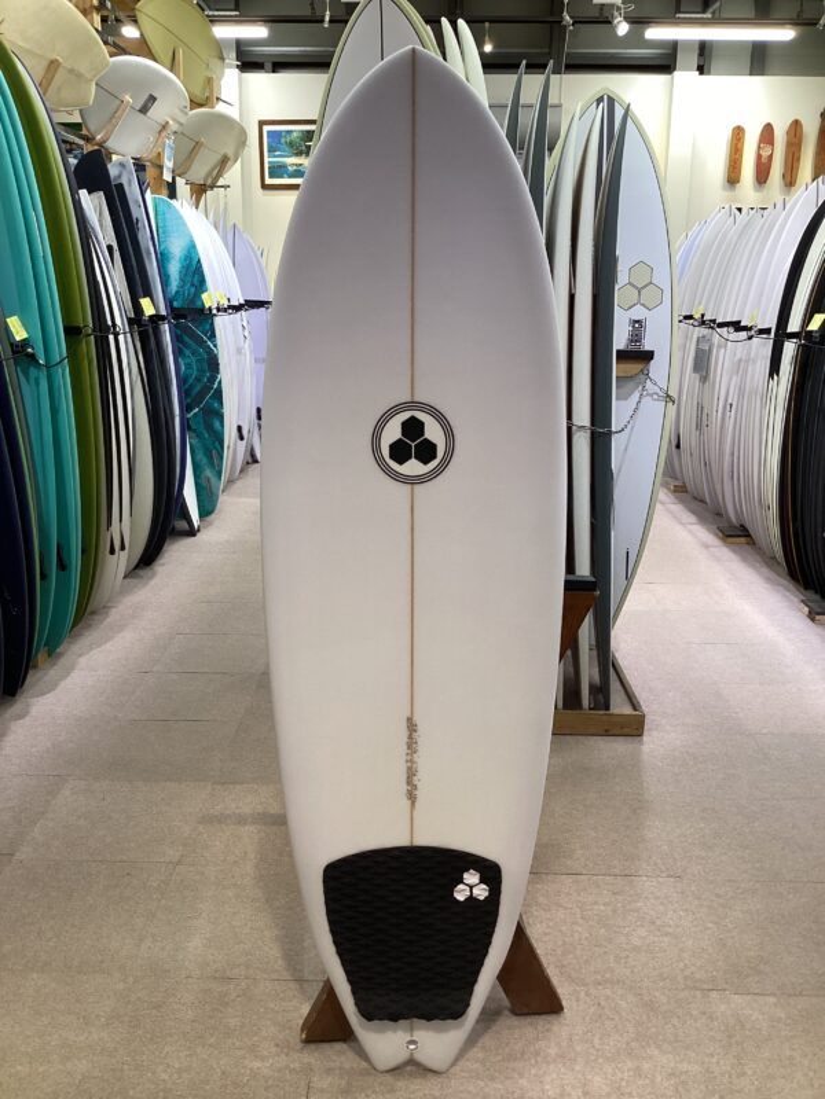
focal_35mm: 31
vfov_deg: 58.4
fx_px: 985
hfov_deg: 45.4
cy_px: 550
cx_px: 412
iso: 80
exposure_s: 1/50
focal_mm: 3.3
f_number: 2.4
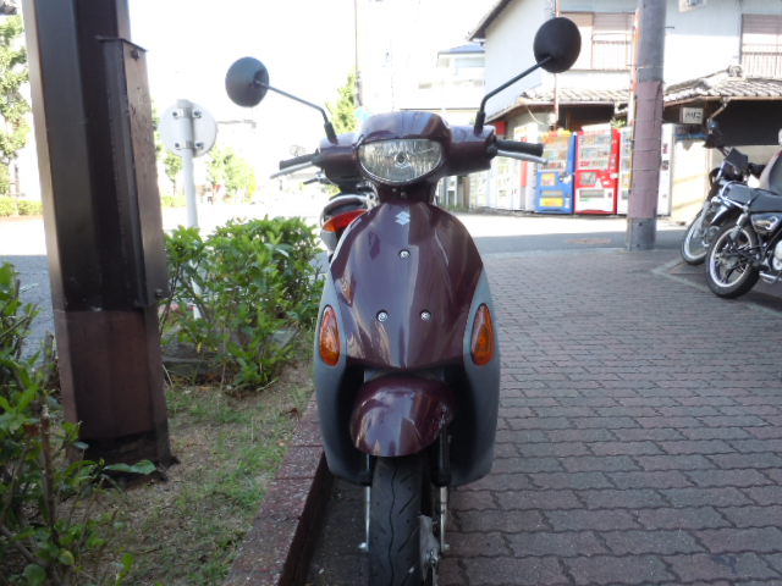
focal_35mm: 28
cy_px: 293
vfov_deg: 49.7
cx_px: 391
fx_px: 633
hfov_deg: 63.4
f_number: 3.7
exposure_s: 1/80
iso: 100
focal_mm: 5
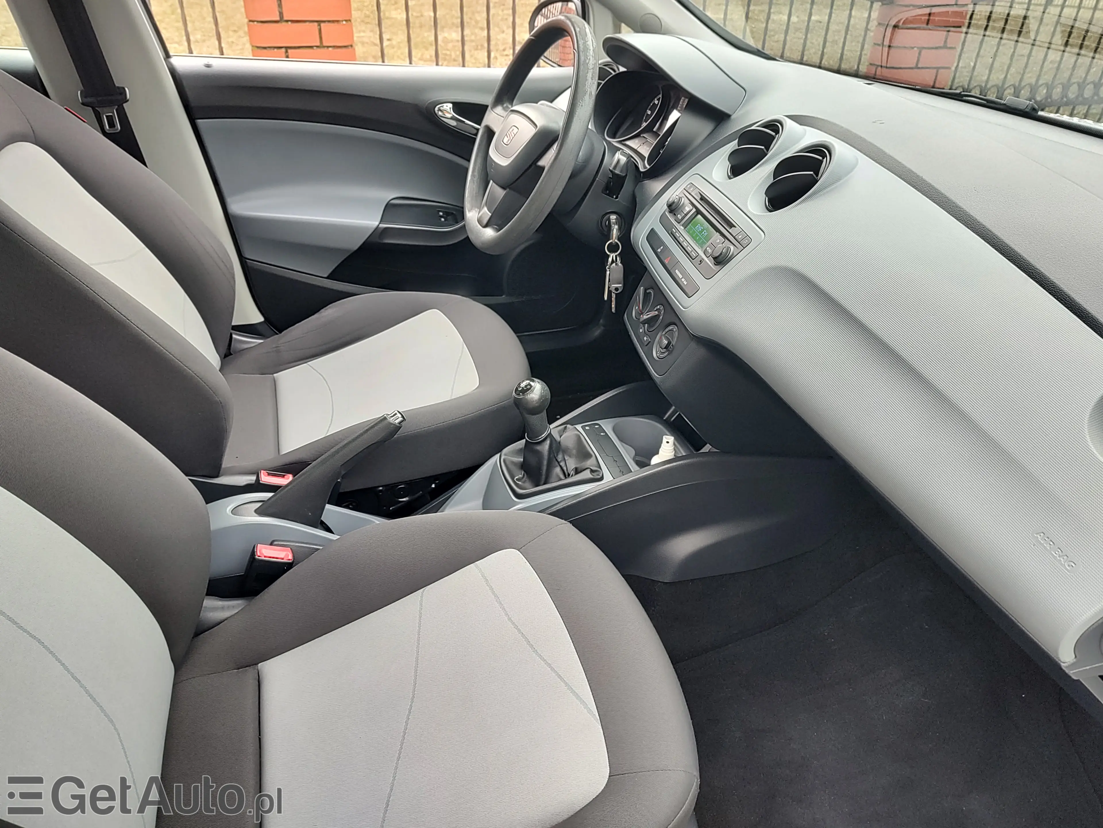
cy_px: 414
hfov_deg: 73.9
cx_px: 552
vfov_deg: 58.9
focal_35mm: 23
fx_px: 733
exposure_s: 1/100
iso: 206
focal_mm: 5.56
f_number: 1.8
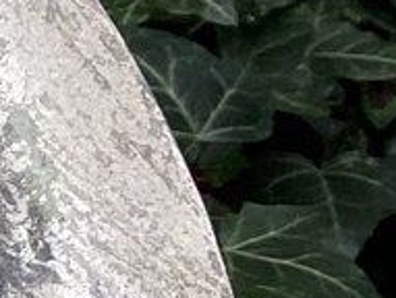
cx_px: -1102
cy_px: 158
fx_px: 2808
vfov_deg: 6.1
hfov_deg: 6.7
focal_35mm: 245
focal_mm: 3.3
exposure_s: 1/316
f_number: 2.4
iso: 25
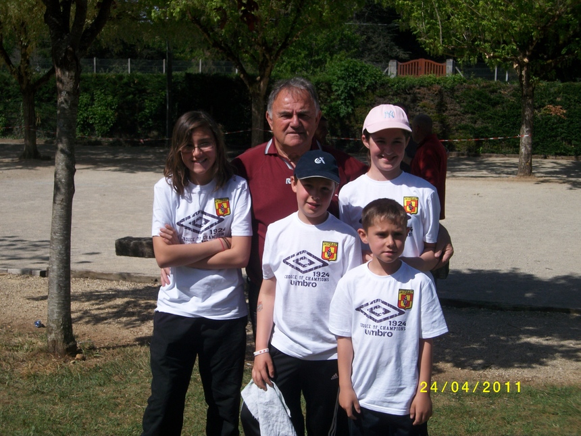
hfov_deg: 31.7
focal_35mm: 61
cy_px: 218
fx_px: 1024
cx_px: 290
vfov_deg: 24.0
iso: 80
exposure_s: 1/151
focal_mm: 11
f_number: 12.5
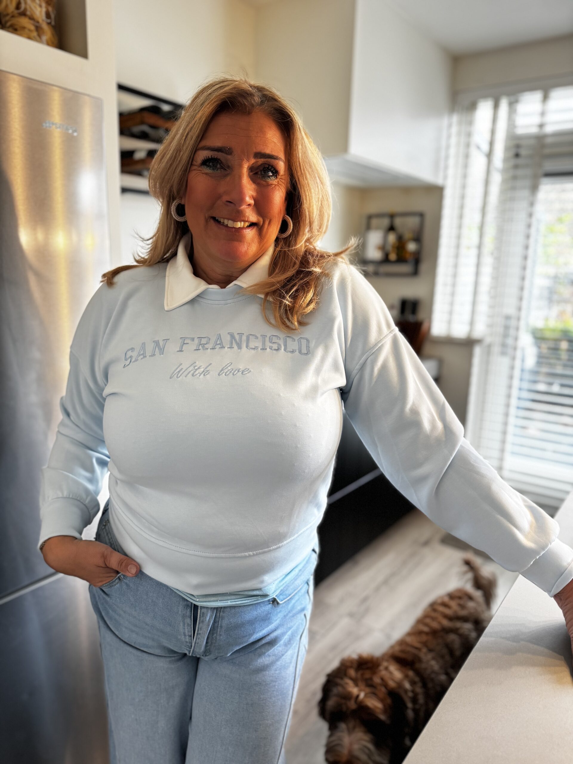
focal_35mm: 24
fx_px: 530
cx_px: 286
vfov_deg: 71.6
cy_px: 382
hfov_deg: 56.8
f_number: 1.78
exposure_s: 1/100
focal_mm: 6.76
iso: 200
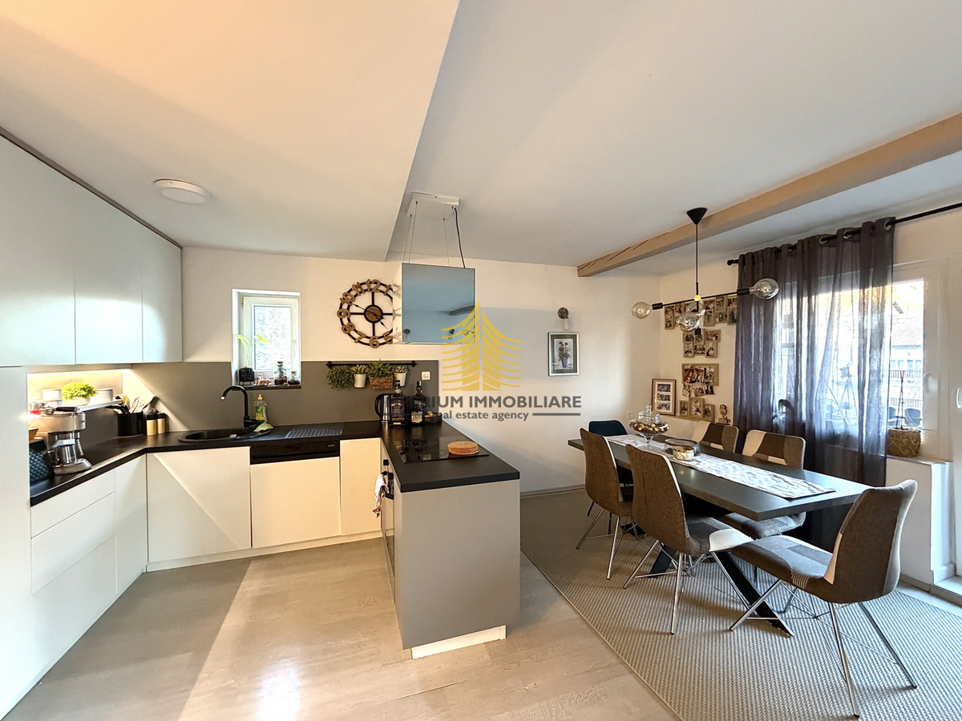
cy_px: 360
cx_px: 481
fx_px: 389
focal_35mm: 14
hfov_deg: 102.1
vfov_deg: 85.7
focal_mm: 2.22
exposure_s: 1/50
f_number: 2.2
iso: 800
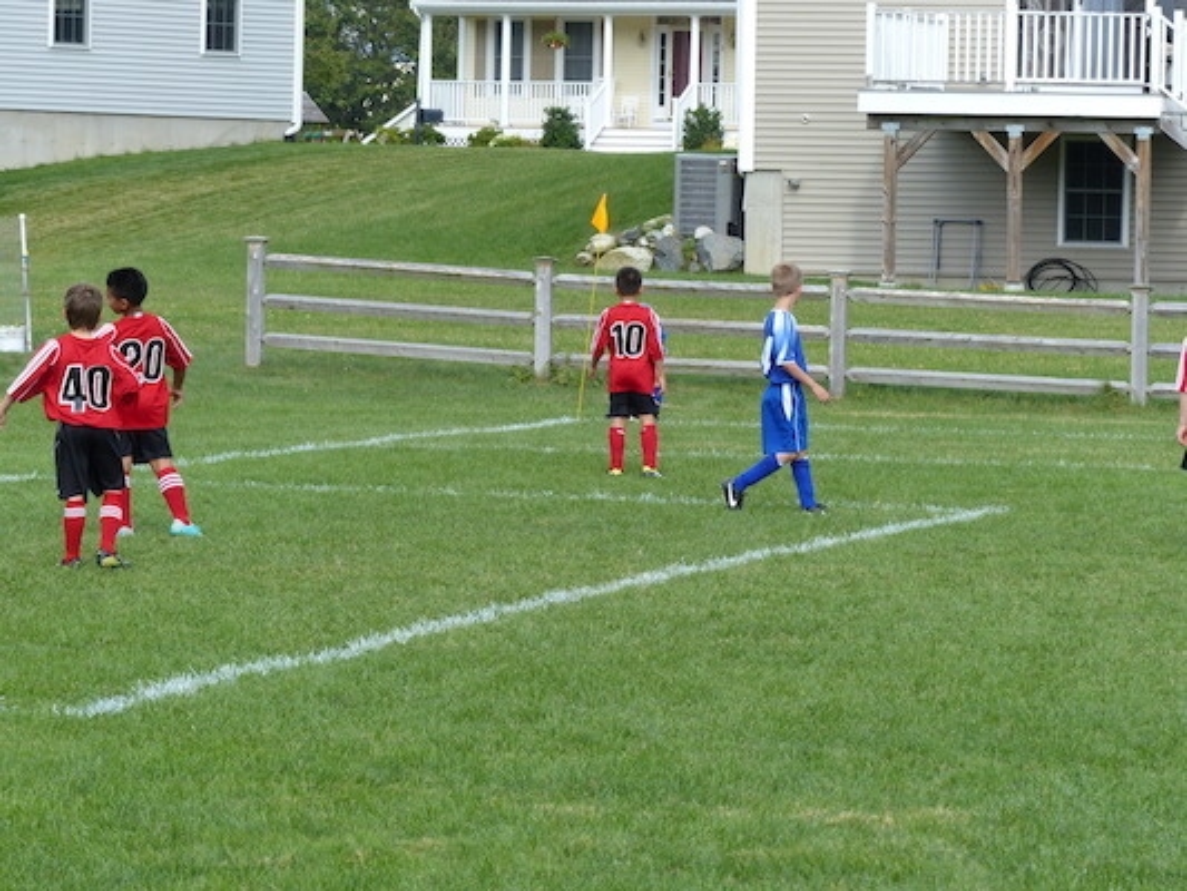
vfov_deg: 8.2
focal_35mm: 181
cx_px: 594
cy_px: 446
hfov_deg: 10.9
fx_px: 6208
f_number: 4
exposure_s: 1/400
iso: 100
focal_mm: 32.5
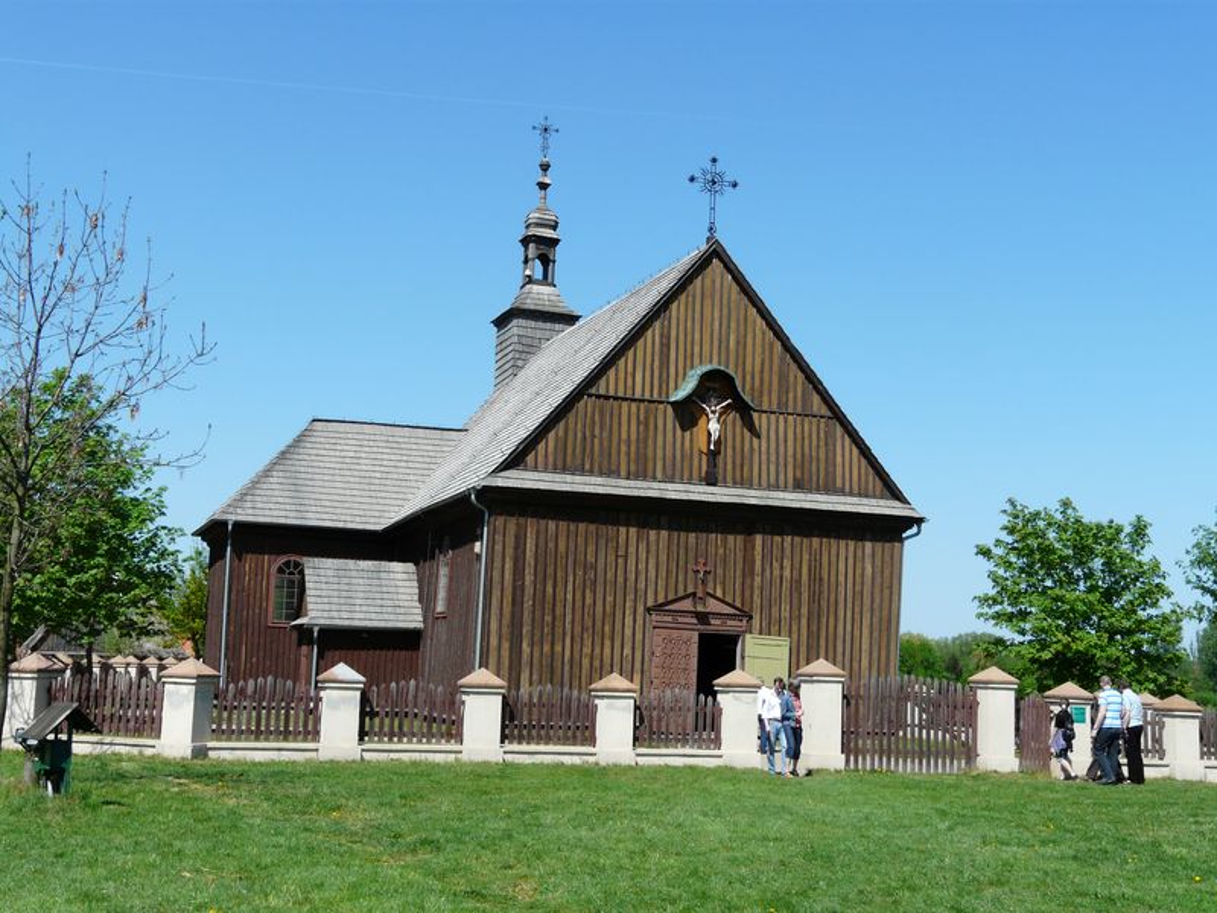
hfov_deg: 41.2
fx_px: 1617
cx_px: 608
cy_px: 456
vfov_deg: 31.5
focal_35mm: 46
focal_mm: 7.5
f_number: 5.6
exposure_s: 1/500
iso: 100
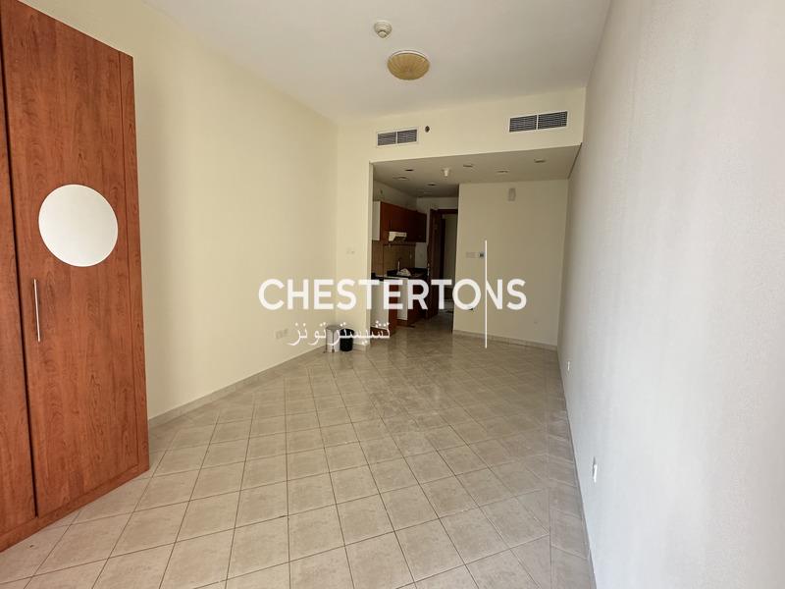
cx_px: 392
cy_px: 294
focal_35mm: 14
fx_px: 317
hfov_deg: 102.1
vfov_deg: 85.7
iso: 320
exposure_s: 1/90
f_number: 2.2
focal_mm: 2.22
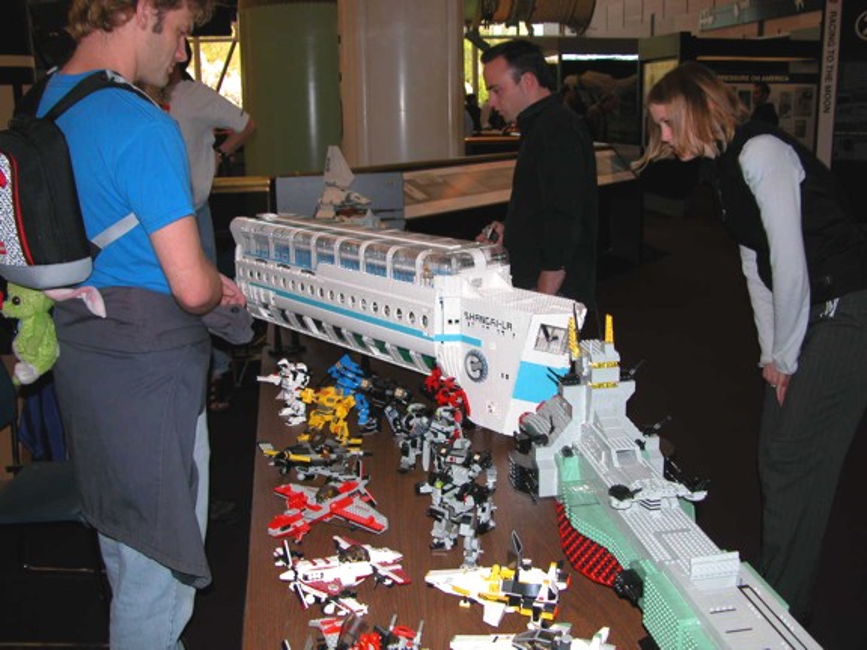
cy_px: 325
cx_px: 434
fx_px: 852
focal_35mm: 34
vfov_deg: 41.8
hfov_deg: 54.0
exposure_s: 1/60
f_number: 2.8
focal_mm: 8.9
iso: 100
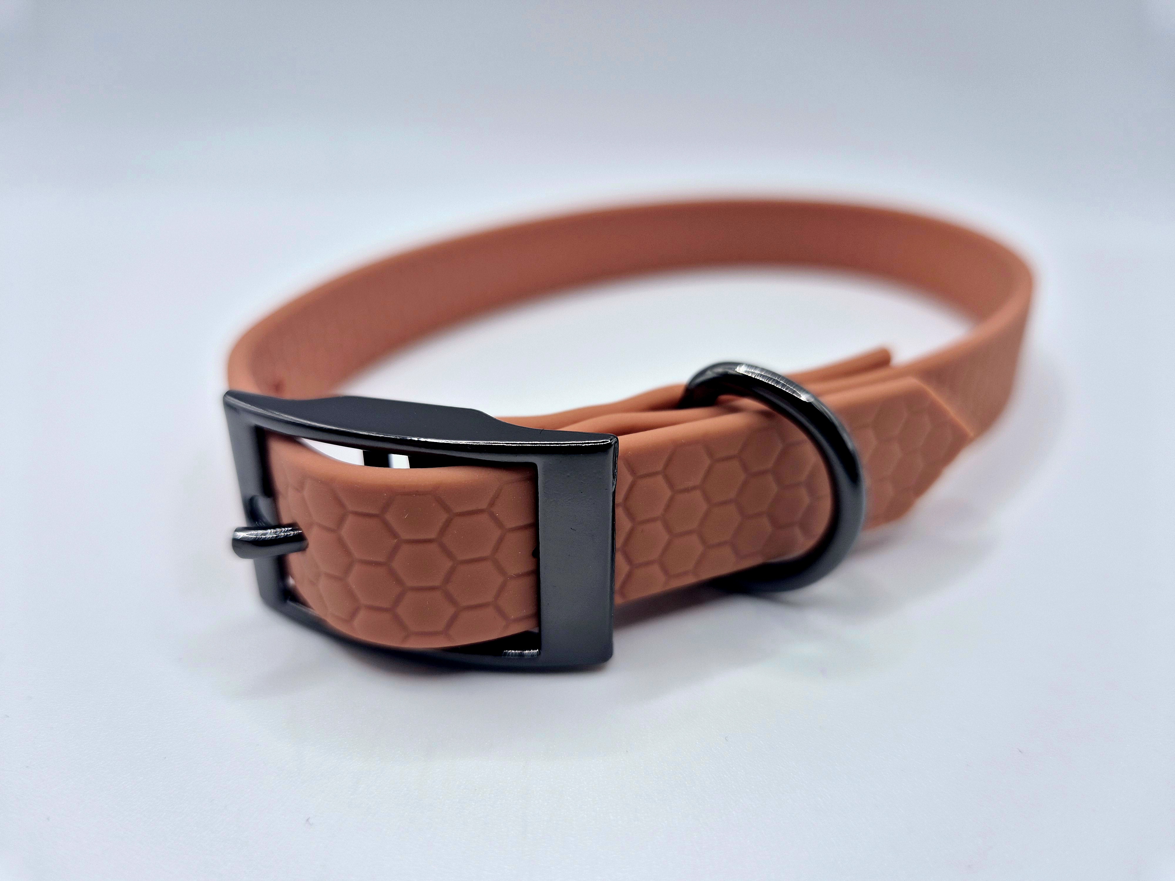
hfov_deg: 73.9
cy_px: 440
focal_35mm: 23
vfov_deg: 58.9
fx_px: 781
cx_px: 588
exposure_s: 1/141
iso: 32
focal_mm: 5.4
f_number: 1.8
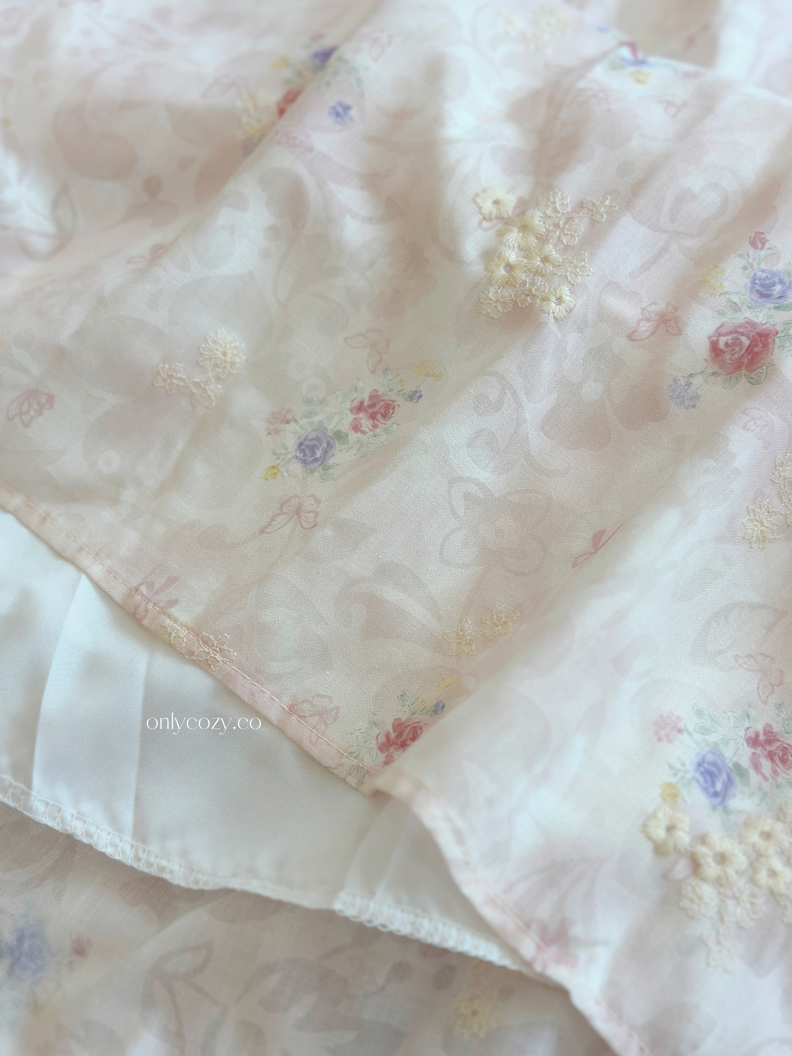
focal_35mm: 48
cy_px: 528
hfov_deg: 30.3
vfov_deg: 39.7
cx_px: 396
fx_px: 1464
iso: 64
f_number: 1.78
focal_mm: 6.86
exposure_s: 1/131
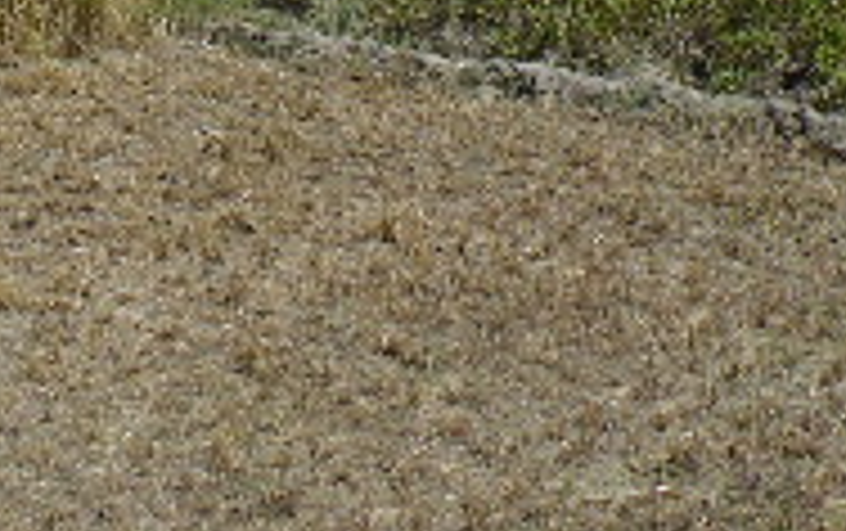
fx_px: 2909
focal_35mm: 126
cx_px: 270
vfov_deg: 9.8
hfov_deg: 16.5
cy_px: -482
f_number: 4.2
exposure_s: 1/500
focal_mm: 5
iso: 50
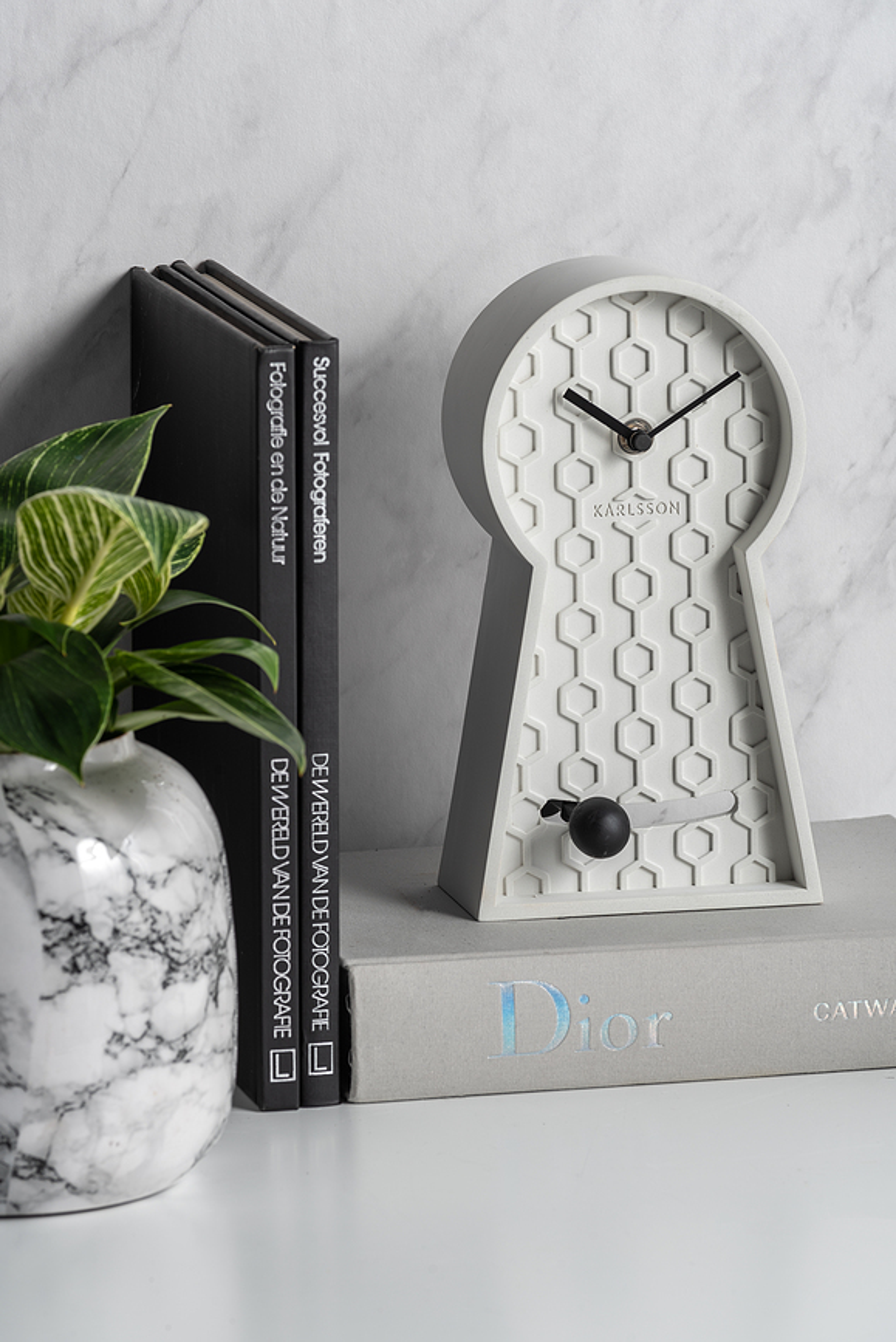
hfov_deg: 7.4
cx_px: 448
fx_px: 6898
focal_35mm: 185
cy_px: 671
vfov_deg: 11.1
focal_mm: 185
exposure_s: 1/100
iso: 50
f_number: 11
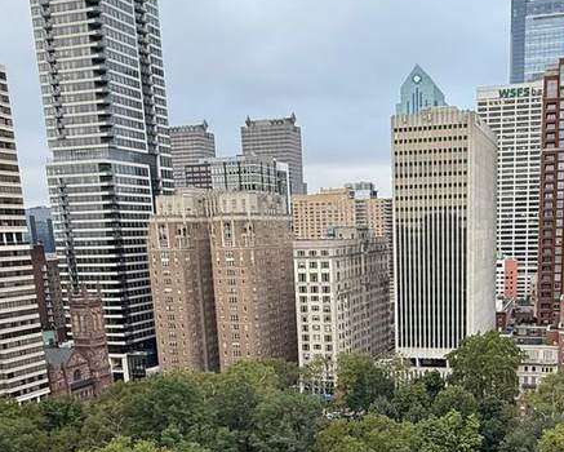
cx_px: 390
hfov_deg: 44.9
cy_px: 373
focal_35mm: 40
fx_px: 668
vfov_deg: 35.9
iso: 160
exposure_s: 1/99
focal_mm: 2.22
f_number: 2.2
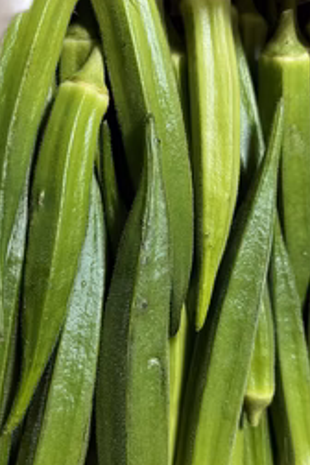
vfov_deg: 45.4
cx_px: 166
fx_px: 555
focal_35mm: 43
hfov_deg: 31.2
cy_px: 234
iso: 200
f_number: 1.6
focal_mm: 5.1
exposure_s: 1/60
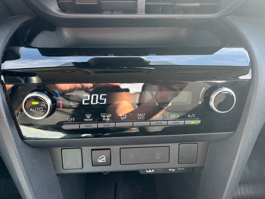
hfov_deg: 67.3
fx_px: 199
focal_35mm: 26
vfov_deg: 53.1
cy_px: 100
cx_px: 132
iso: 125
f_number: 1.6
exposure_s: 1/121
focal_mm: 5.1
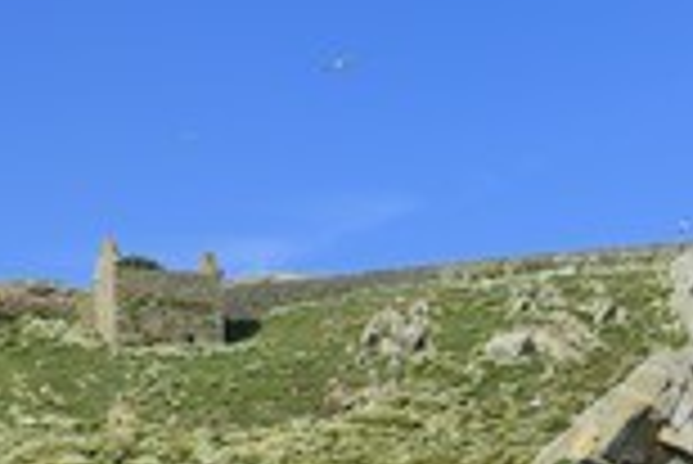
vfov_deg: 10.4
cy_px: 523
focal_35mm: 131
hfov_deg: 15.4
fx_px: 2524
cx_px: 63
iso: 400
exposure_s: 1/800
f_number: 9
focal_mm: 48
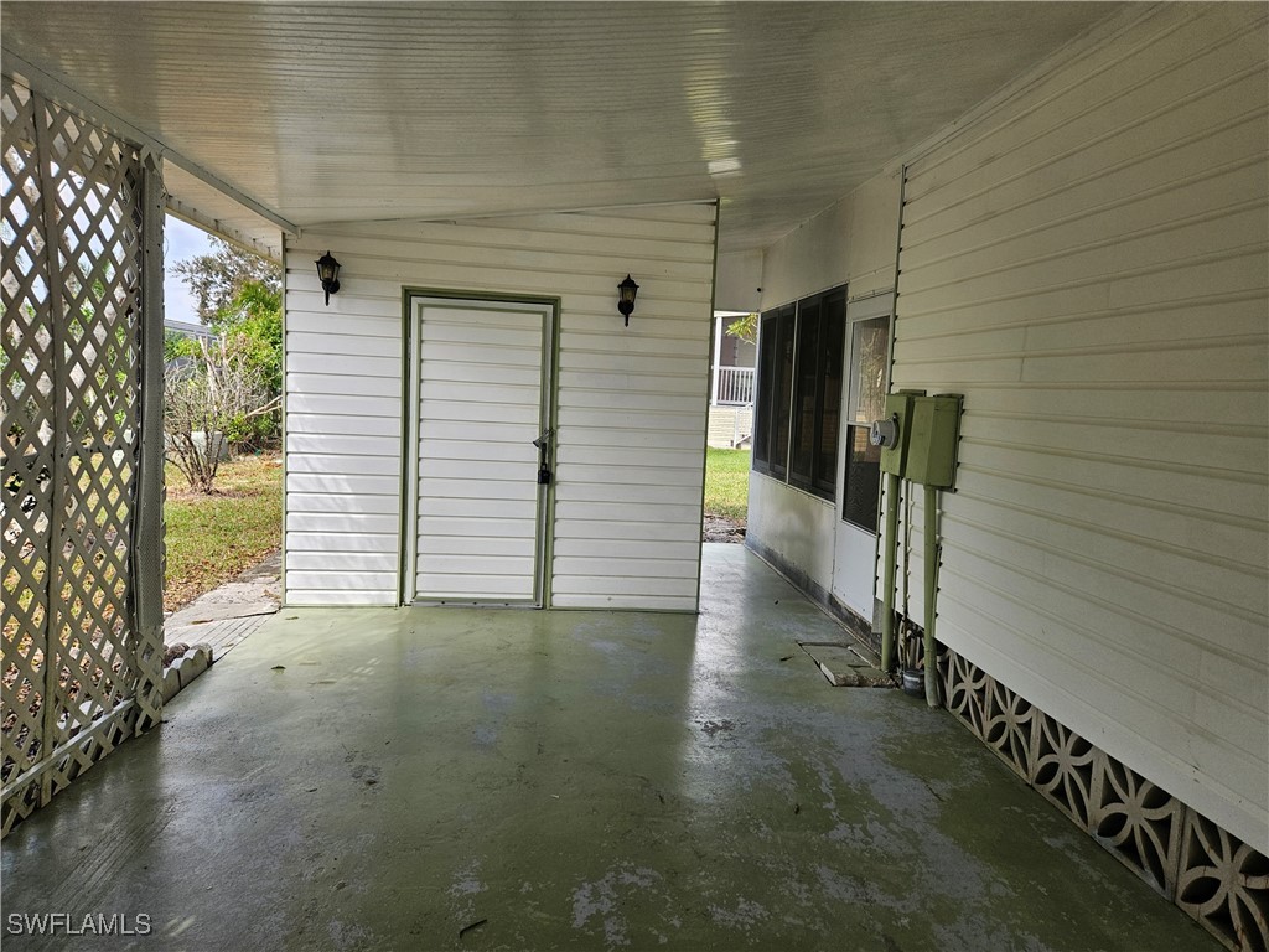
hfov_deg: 73.9
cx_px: 634
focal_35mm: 23
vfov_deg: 58.9
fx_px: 843
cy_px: 476
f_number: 1.8
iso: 40
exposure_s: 1/415
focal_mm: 5.4
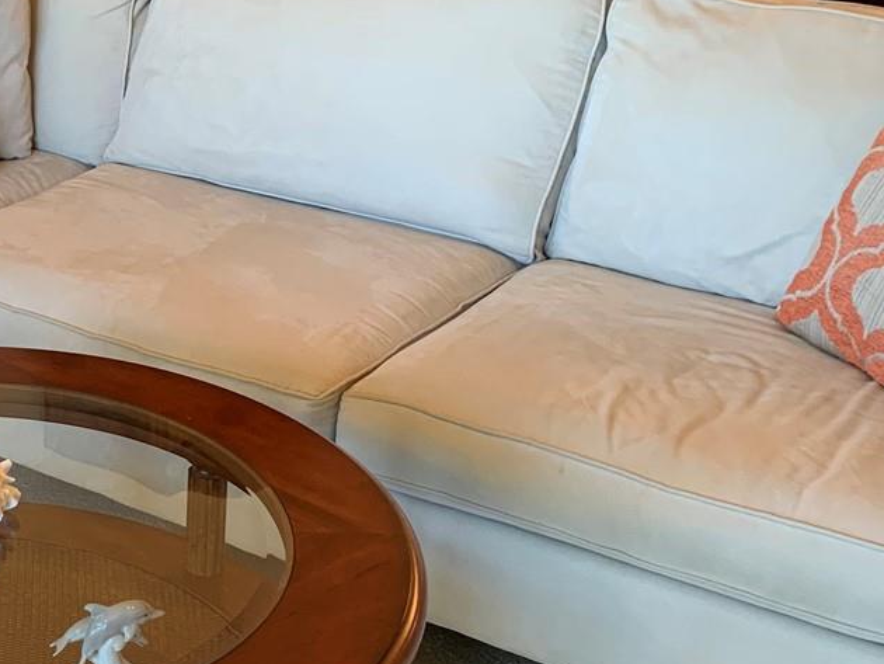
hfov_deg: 27.6
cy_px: 358
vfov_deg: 22.3
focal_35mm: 66
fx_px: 1686
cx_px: -14
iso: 100
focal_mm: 4.25
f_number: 1.8
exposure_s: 1/60
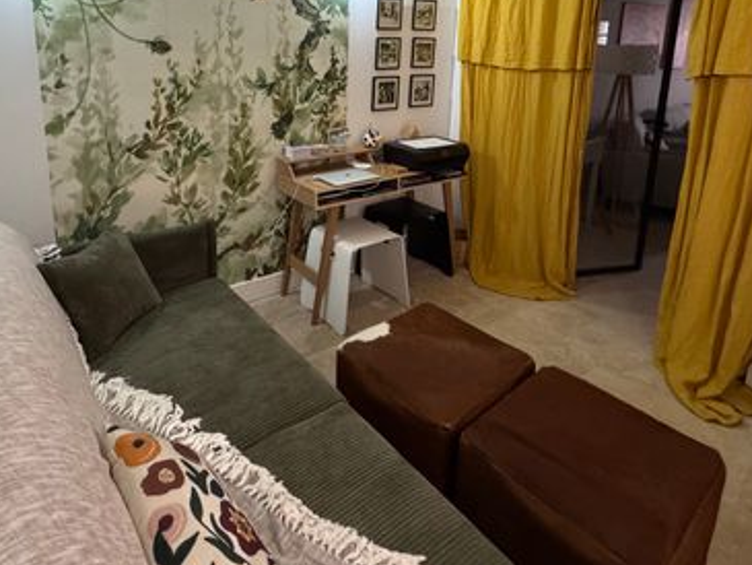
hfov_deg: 73.7
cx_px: 338
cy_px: 138
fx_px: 500
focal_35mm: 23
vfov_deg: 55.9
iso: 1000
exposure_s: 1/50
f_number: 2.2
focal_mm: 2.22
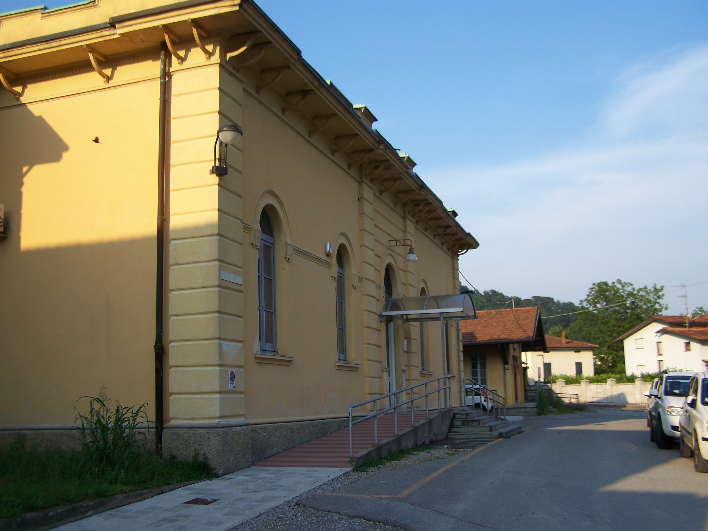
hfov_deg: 49.0
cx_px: 354
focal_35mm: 38
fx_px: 777
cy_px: 266
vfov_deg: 37.7
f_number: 2.8
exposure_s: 1/500
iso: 64
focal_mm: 6.3
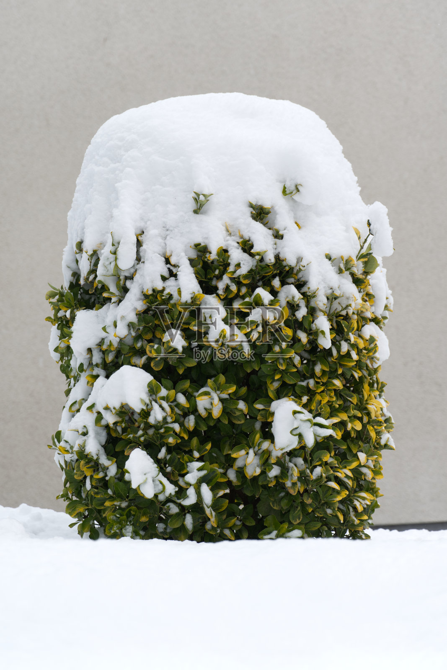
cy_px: 335
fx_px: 1303
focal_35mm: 70
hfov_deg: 19.5
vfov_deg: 28.8
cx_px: 224
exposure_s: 1/1250
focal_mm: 70
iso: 400
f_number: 4
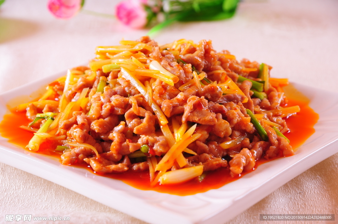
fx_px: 1196
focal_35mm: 128
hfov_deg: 16.1
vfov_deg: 10.7
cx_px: 169
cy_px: 112
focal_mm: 85
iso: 200
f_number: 6.3
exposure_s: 1/250
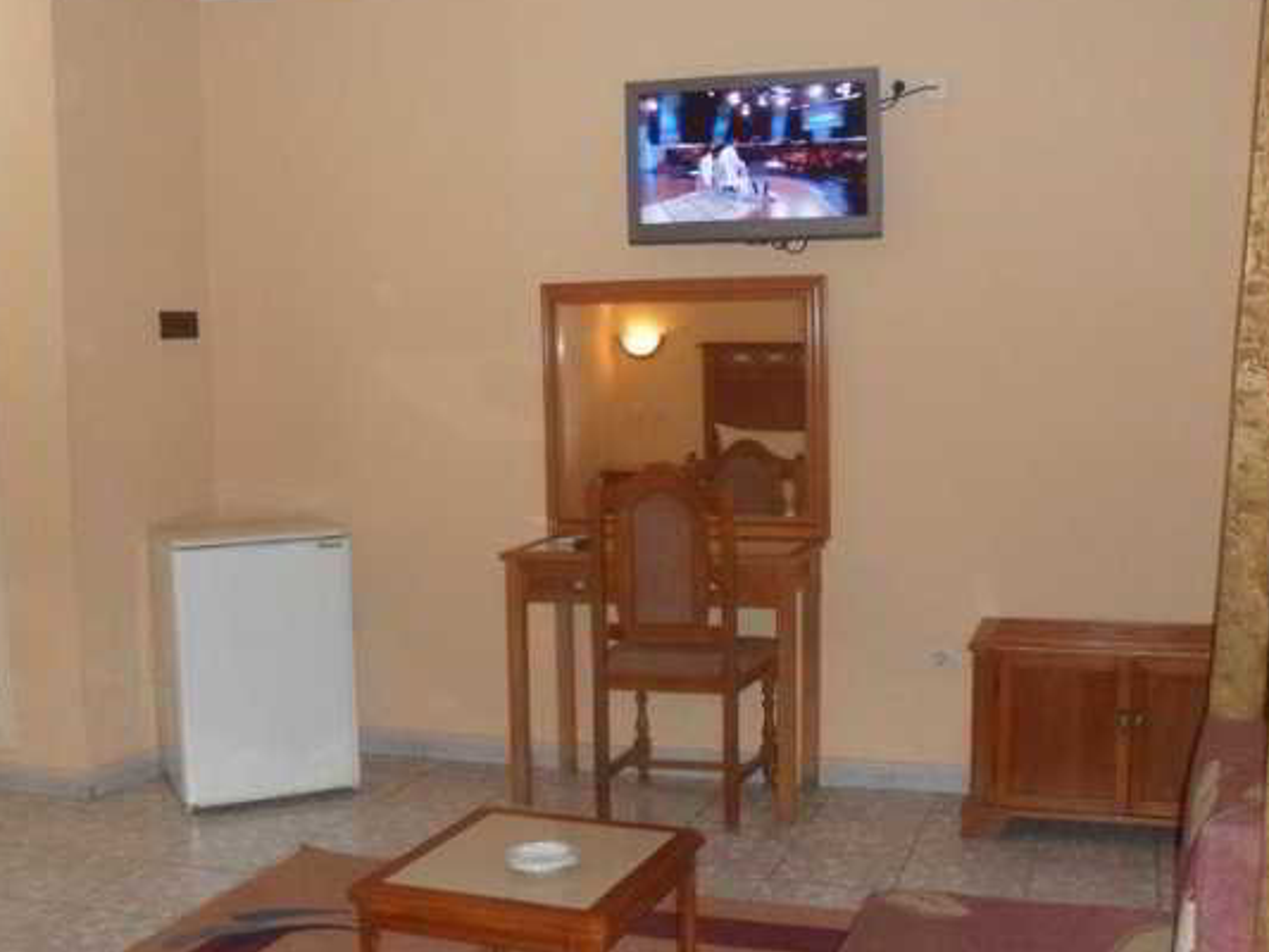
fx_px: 1430
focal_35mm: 39
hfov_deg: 47.8
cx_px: 695
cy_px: 469
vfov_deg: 36.8
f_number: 3.3
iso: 320
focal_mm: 4.9
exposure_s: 1/45
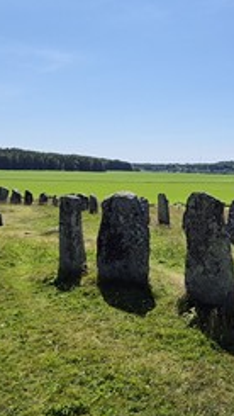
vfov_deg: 54.0
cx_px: 222
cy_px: 211
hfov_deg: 30.3
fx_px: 408
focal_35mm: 37
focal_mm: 2.2
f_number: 2.2
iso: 50
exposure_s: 1/2728
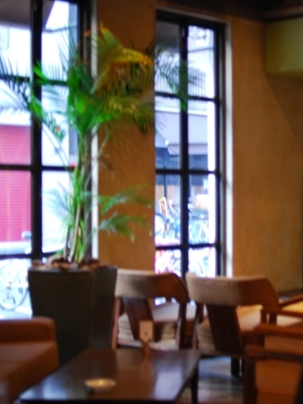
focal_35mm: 76
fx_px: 884
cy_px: 202
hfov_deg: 19.2
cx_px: 254
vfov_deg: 25.8
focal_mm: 35
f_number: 2
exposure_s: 1/30
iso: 320
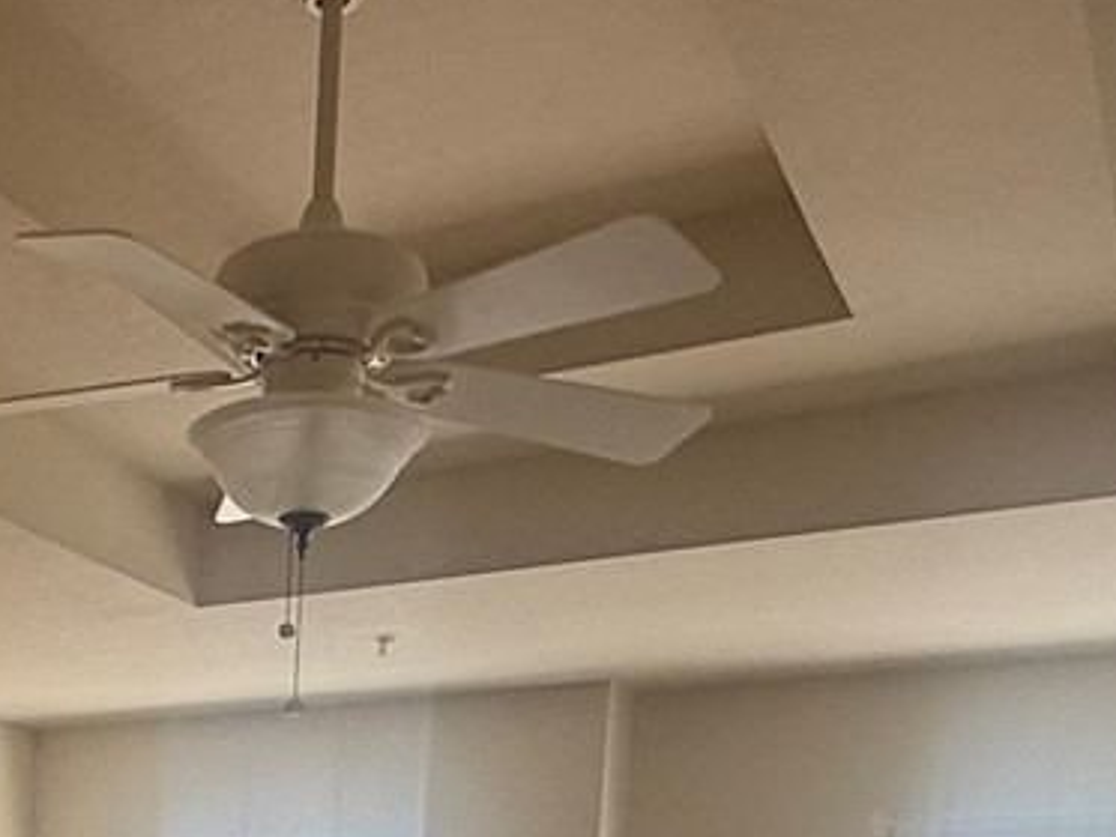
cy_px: 1390
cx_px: 12
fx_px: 1935
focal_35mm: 60
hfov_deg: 30.1
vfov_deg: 19.8
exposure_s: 1/242
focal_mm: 2.22
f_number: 2.2
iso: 64
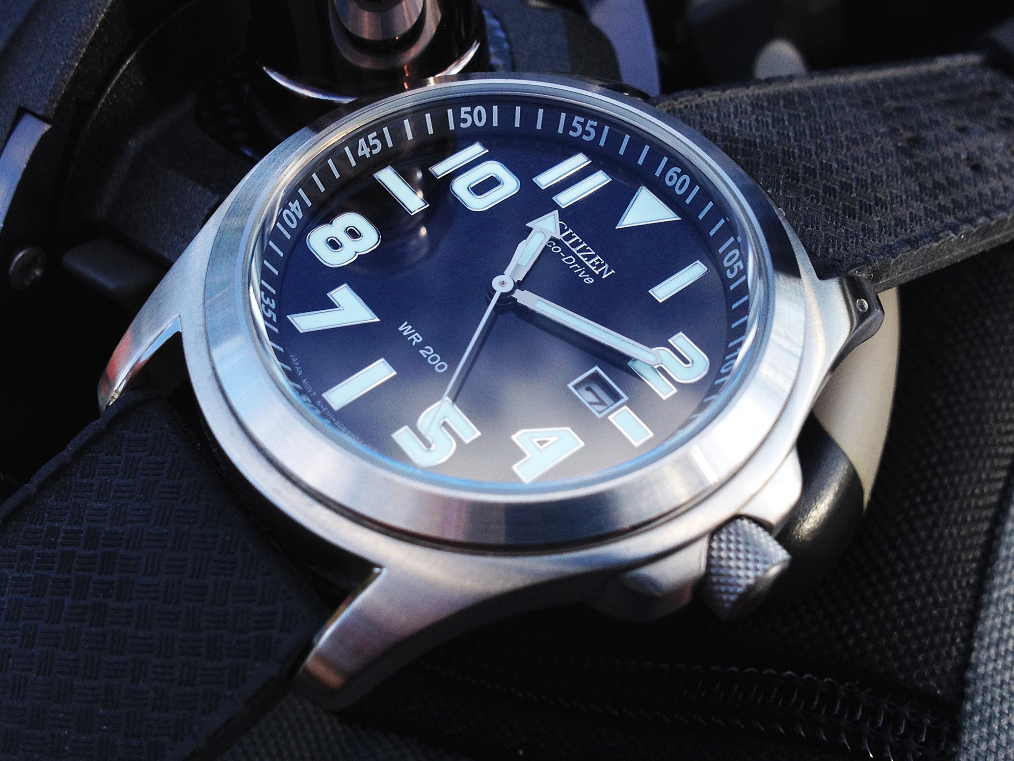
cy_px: 380
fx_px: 1025
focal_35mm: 35
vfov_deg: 40.7
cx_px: 507
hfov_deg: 52.6
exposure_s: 1/421
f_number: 2.4
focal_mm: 4.28
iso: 50
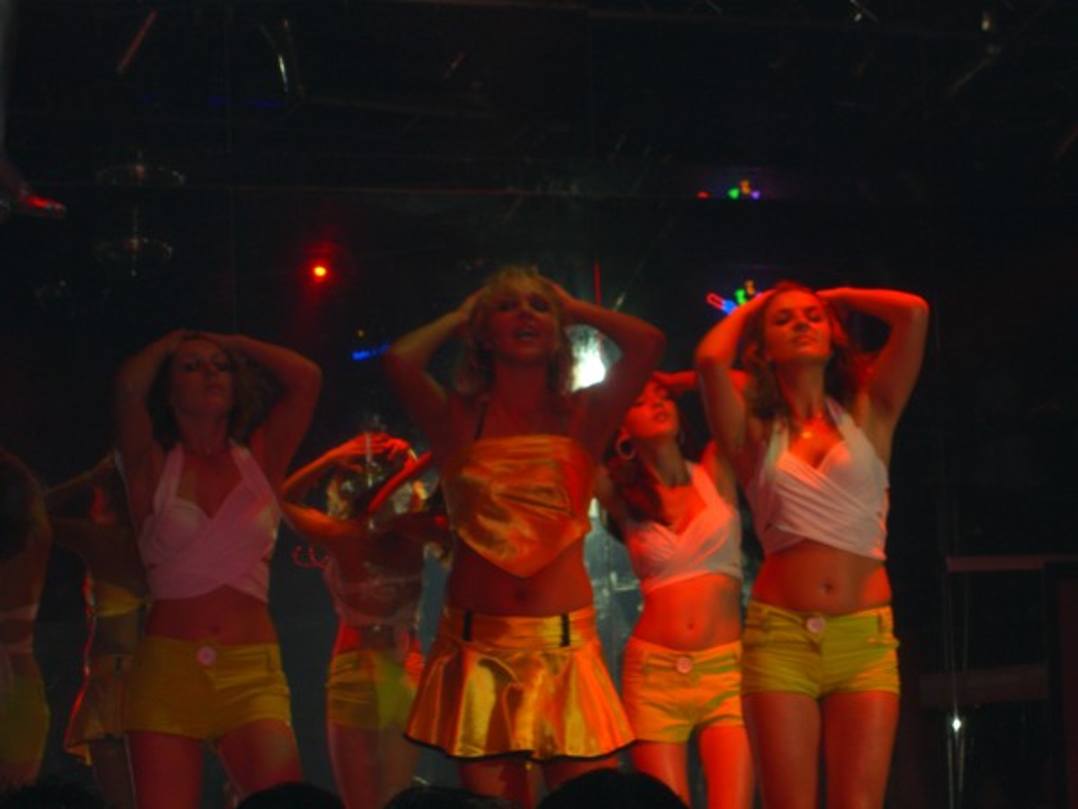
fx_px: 3550
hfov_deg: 17.3
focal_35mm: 114
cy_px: 404
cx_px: 539
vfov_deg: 13.0
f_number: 5.1
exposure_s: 1/60
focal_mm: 23.7
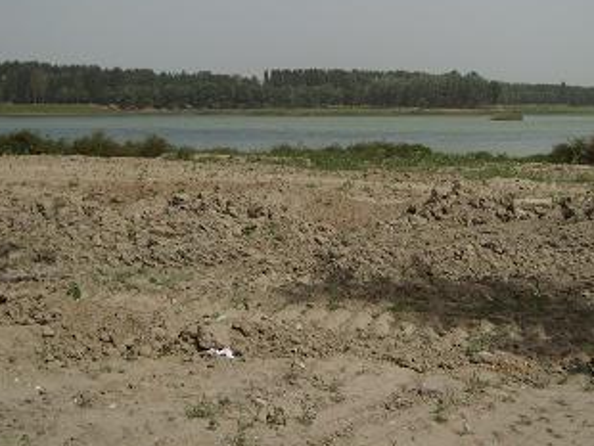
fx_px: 893
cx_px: 288
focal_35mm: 52
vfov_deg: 27.8
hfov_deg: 36.8
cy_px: 123
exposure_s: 1/707
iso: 50
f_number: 7.1
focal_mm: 5.8
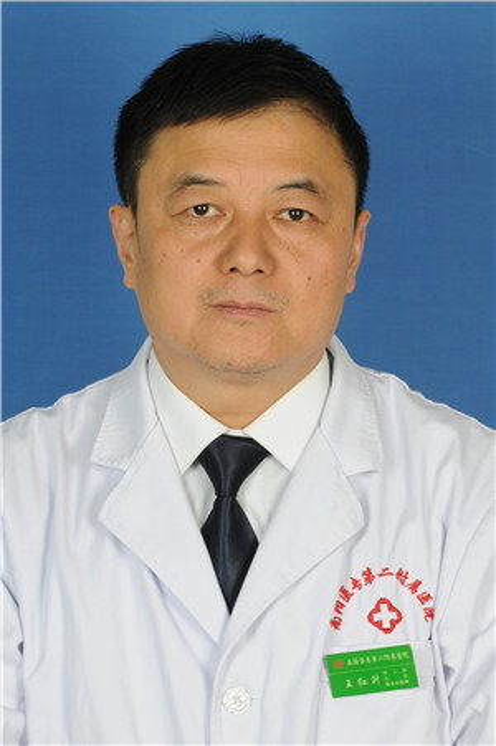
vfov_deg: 13.0
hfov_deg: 8.7
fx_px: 3260
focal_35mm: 158
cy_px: 373
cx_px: 248
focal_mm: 105
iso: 200
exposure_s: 1/60
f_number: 10
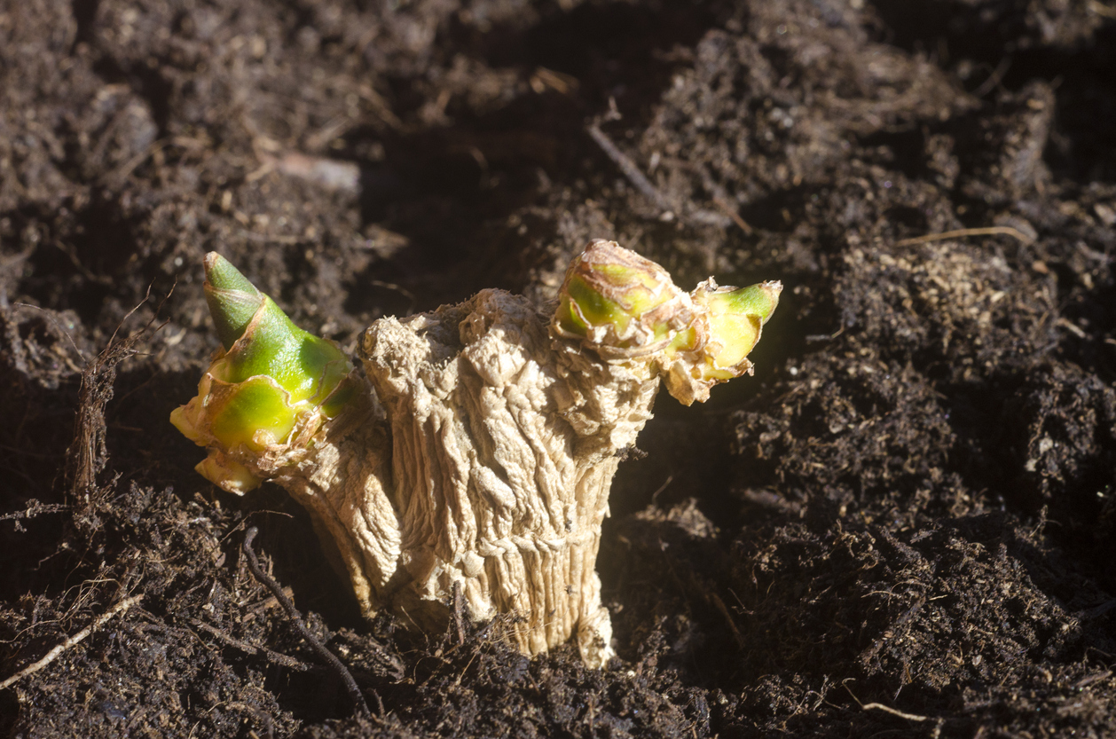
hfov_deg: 24.7
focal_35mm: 82
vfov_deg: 16.5
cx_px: 558
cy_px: 370
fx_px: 2552
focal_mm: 55
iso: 200
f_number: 11
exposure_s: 1/200
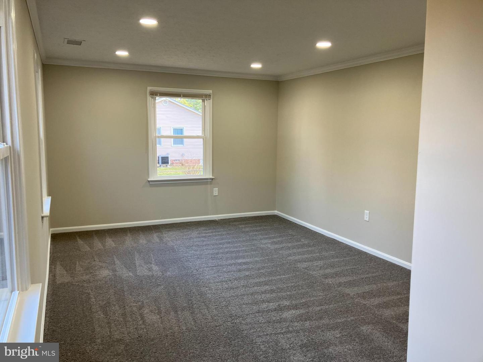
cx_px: 242
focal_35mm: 28
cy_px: 181
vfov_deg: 49.7
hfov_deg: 63.4
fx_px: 391
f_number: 1.8
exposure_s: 1/60
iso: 50
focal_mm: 3.99
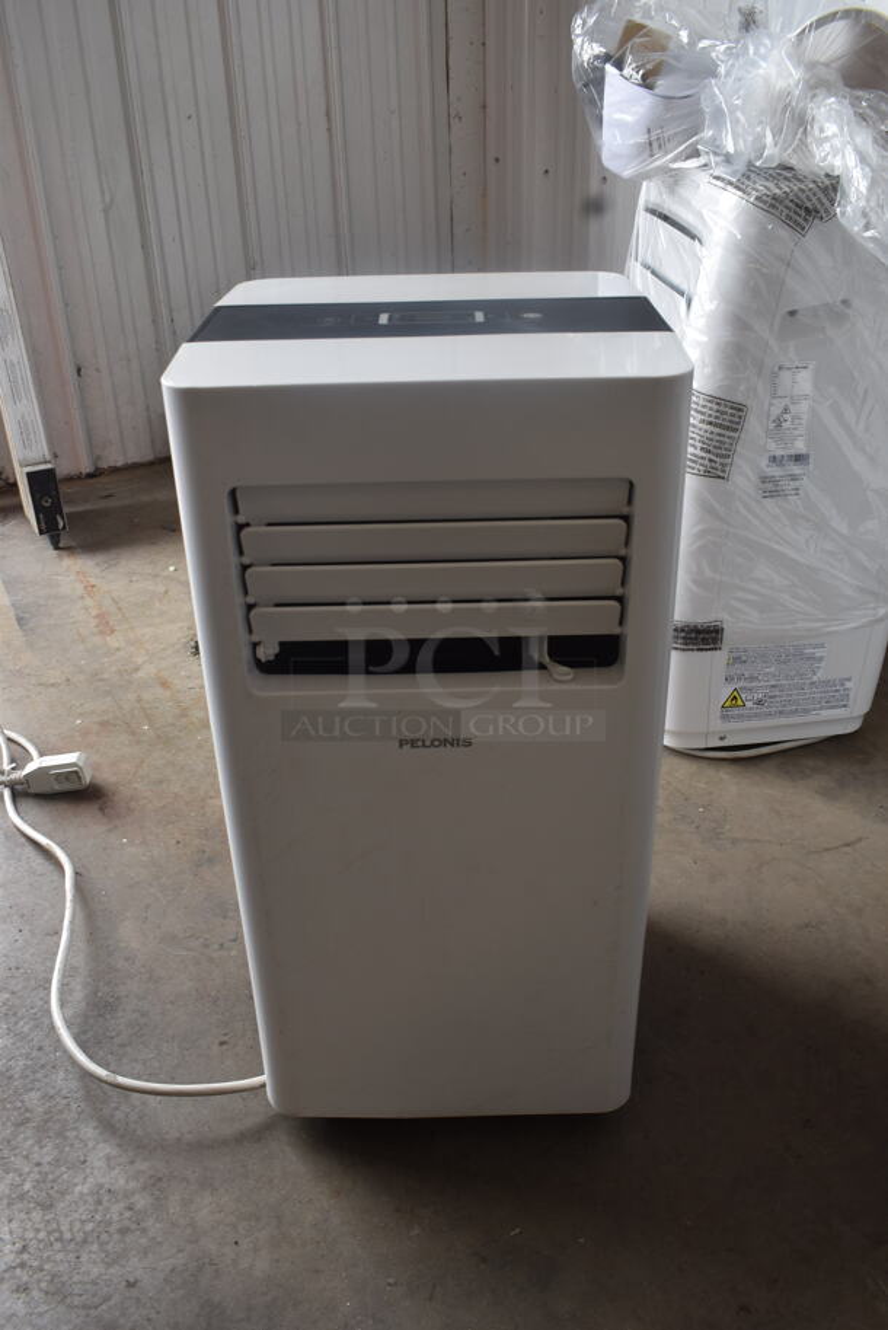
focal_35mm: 30
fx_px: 1108
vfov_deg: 61.9
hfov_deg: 43.7
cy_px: 665
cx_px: 444
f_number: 8
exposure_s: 1/60
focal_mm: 20
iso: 220
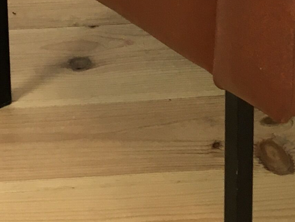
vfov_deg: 10.1
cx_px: 304
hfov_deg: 14.2
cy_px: -213
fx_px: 1168
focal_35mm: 137
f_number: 2.2
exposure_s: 1/33
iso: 32
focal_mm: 4.15
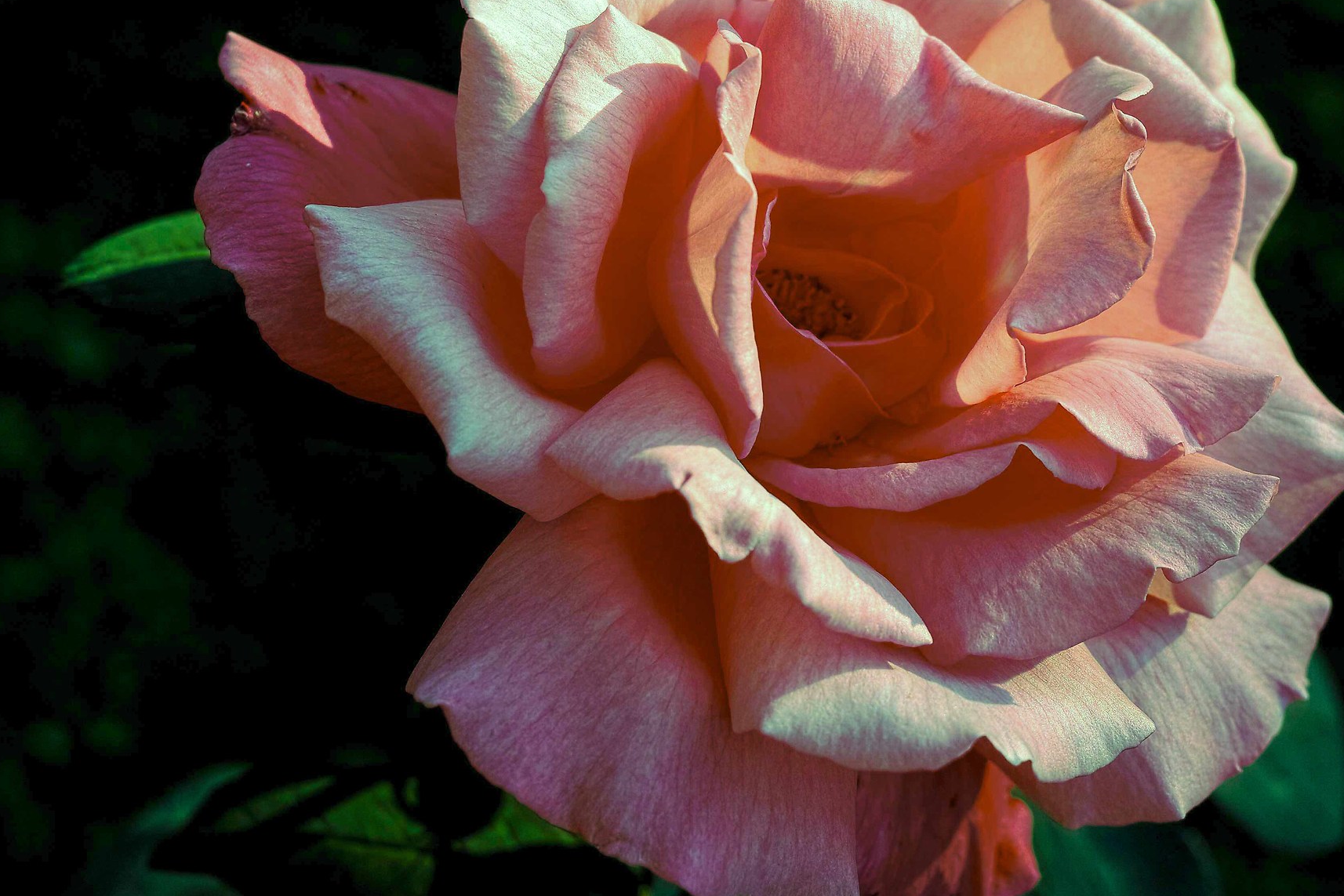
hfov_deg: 31.9
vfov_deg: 21.5
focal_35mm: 63
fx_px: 2352
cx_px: 721
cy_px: 308
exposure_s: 1/200
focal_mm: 30
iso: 200
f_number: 5.6
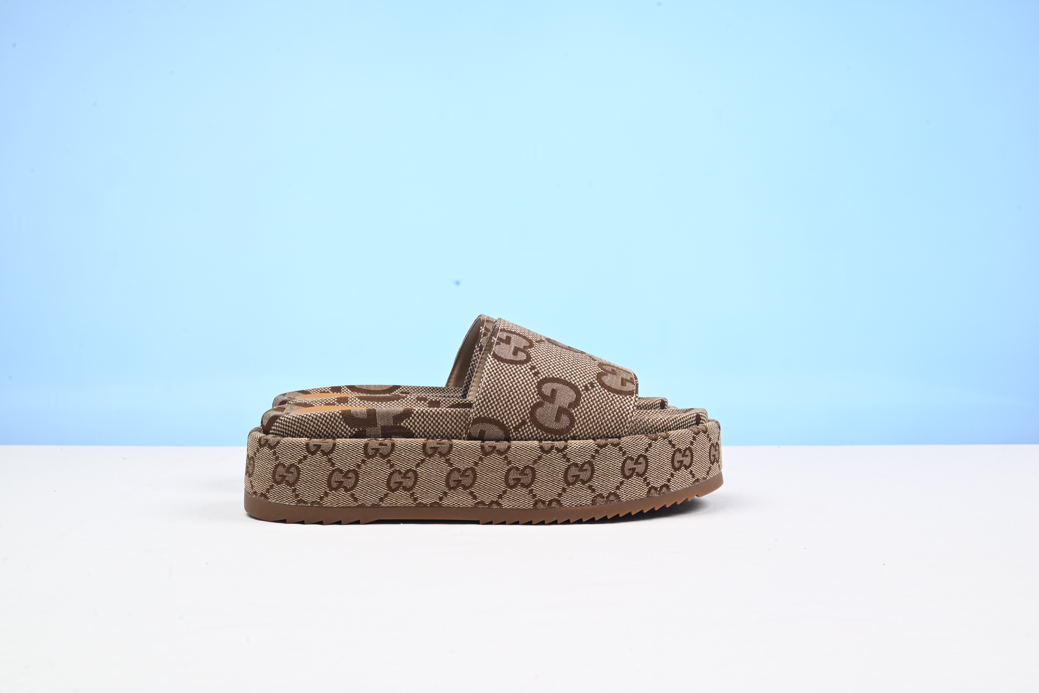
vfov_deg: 33.4
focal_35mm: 40
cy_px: 346
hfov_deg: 48.4
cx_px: 520
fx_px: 1155
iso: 100
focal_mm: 40
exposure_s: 1/2
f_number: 16
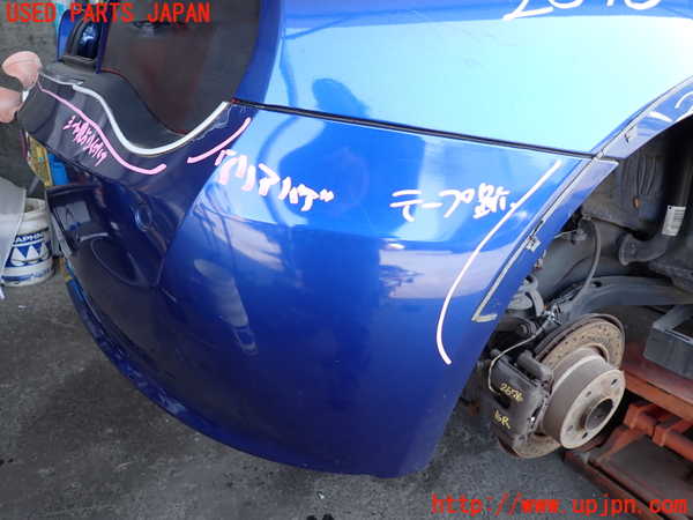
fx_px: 500
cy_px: 260
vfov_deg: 54.9
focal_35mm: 25
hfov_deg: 69.4
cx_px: 346
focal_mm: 4.5
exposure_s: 1/125
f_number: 2
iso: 100
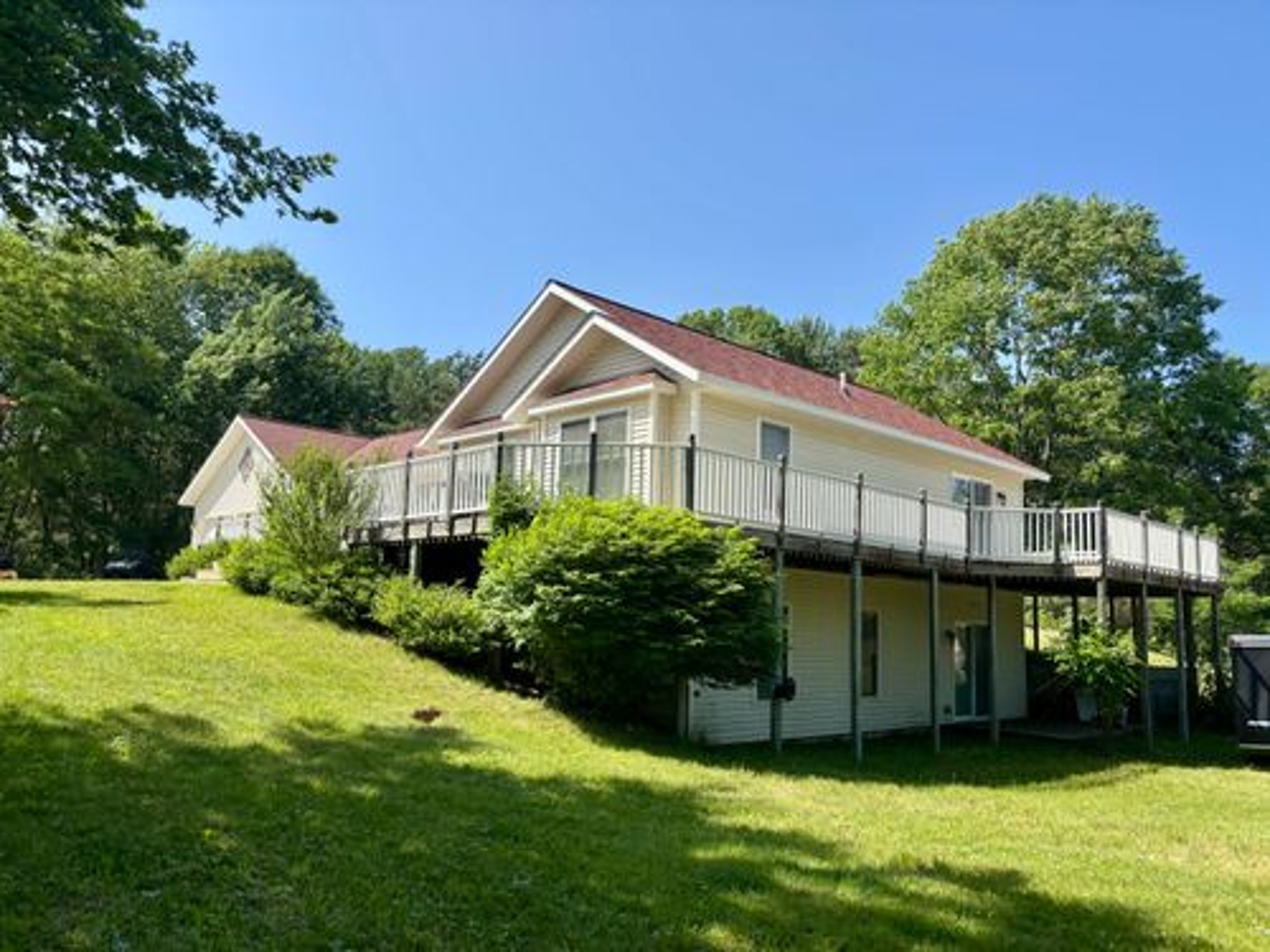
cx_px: 635
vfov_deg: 53.1
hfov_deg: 67.3
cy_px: 476
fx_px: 954
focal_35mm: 26
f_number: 1.6
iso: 50
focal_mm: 5.96
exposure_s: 1/2105
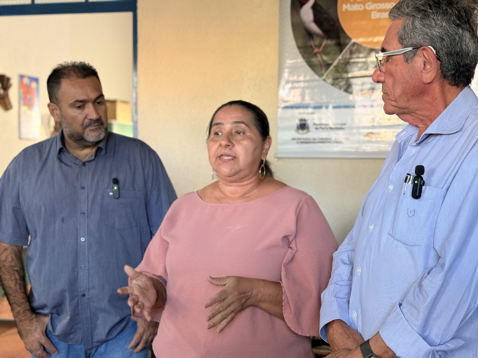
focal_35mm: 48
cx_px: 239
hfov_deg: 39.7
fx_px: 663
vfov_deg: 30.3
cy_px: 179
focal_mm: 6.76
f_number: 1.78
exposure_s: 1/40
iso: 250
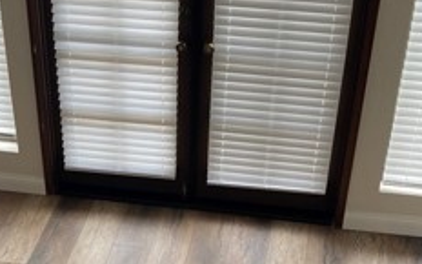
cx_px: 147
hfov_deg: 27.0
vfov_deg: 16.7
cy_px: 282
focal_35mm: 76
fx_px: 874
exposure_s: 1/122
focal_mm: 4.25
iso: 64
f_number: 1.8
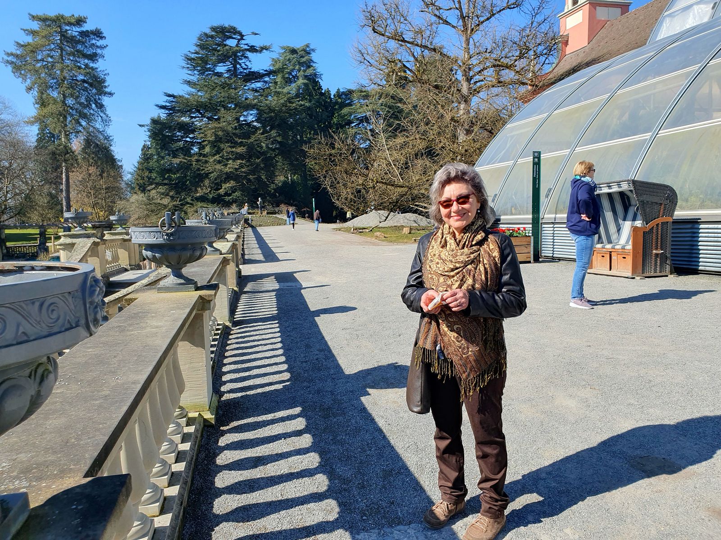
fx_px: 542
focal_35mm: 26
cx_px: 360
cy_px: 270
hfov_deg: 67.3
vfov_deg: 53.1
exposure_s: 1/1429
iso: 50
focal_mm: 4.3
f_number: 2.4
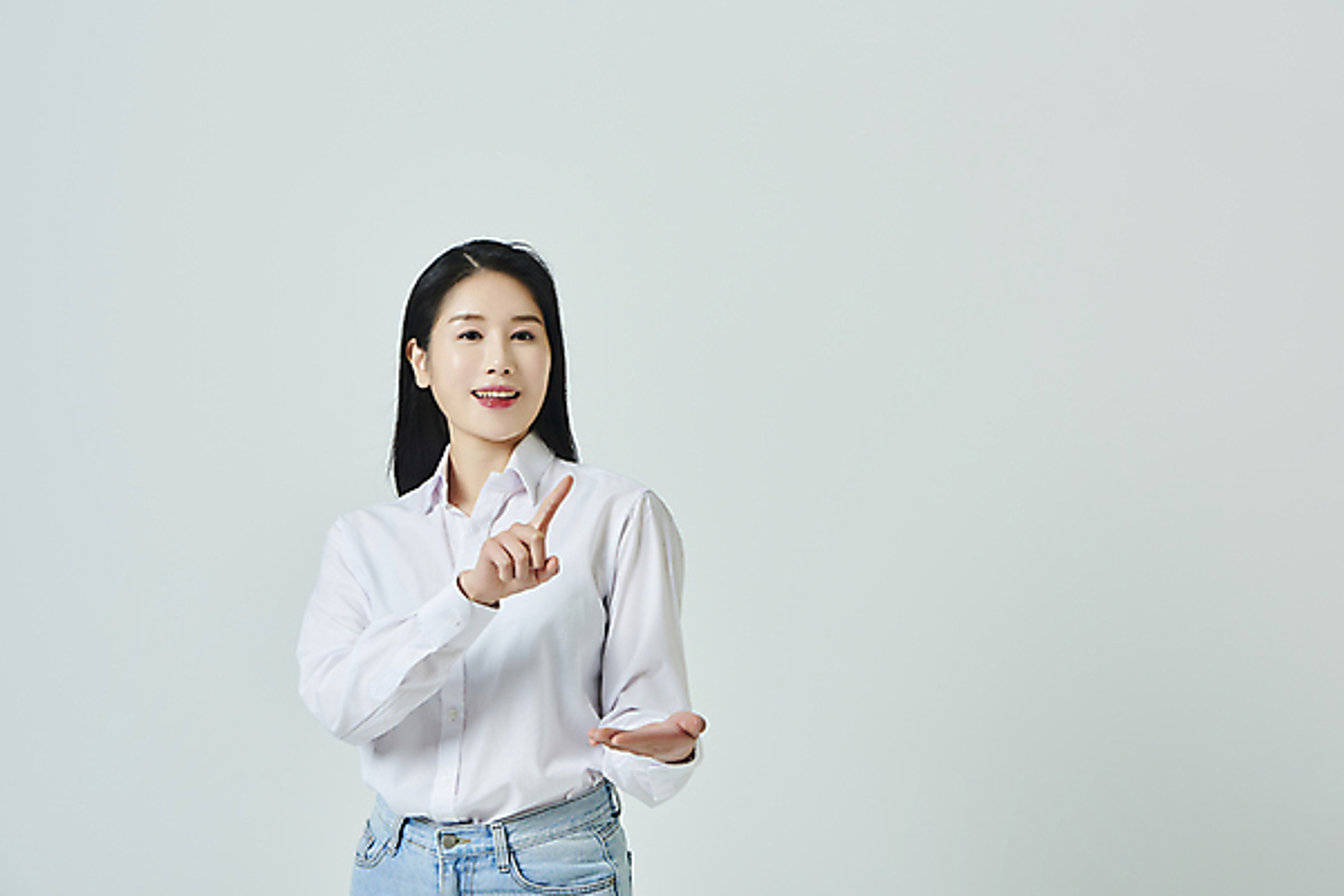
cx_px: 672
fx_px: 2613
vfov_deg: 19.5
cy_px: 448
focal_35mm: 70
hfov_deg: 28.8
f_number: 11
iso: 100
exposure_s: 1/125
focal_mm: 70
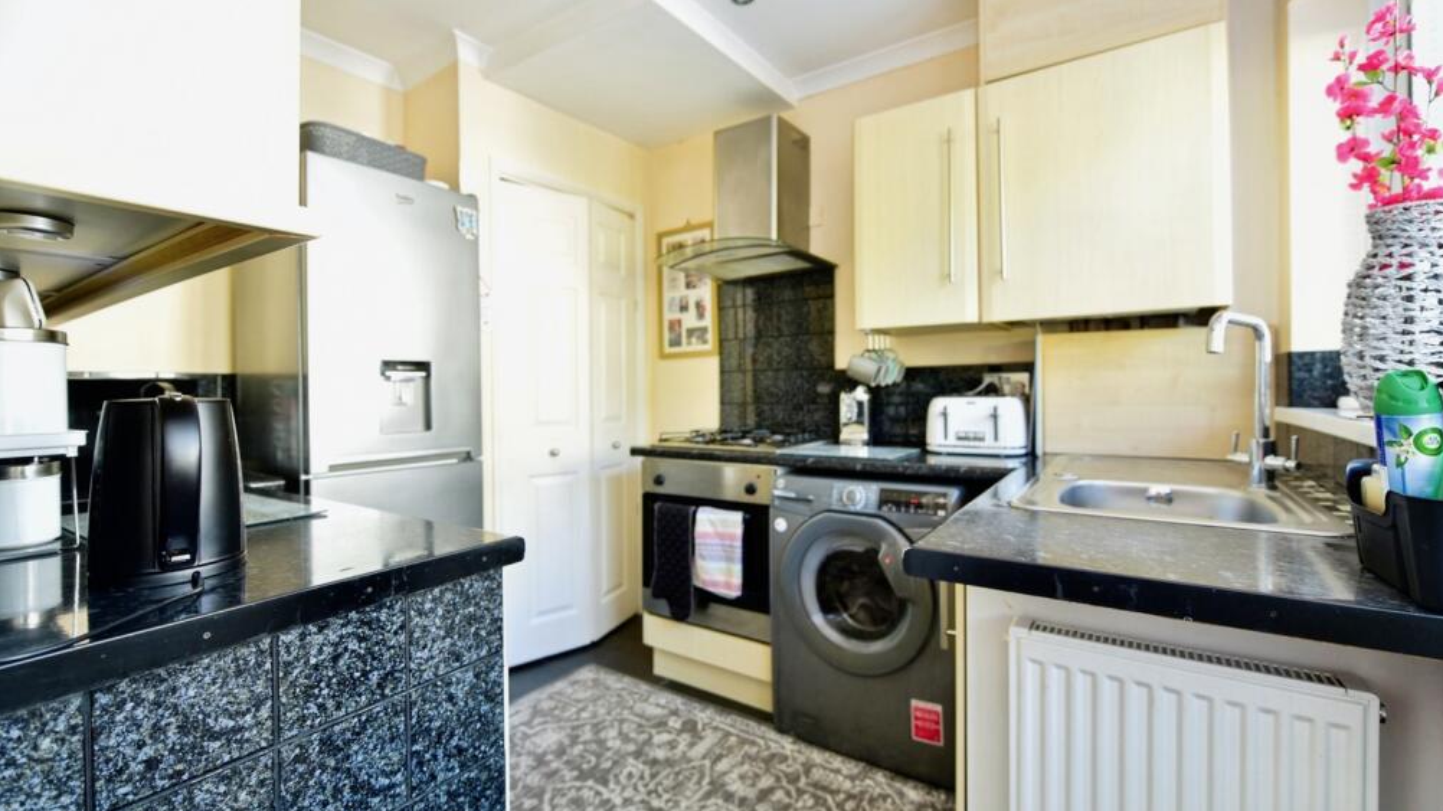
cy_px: 421
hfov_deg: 103.0
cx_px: 734
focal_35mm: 15
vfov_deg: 70.5
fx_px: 574
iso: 400
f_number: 2.8
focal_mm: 14
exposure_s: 1/30
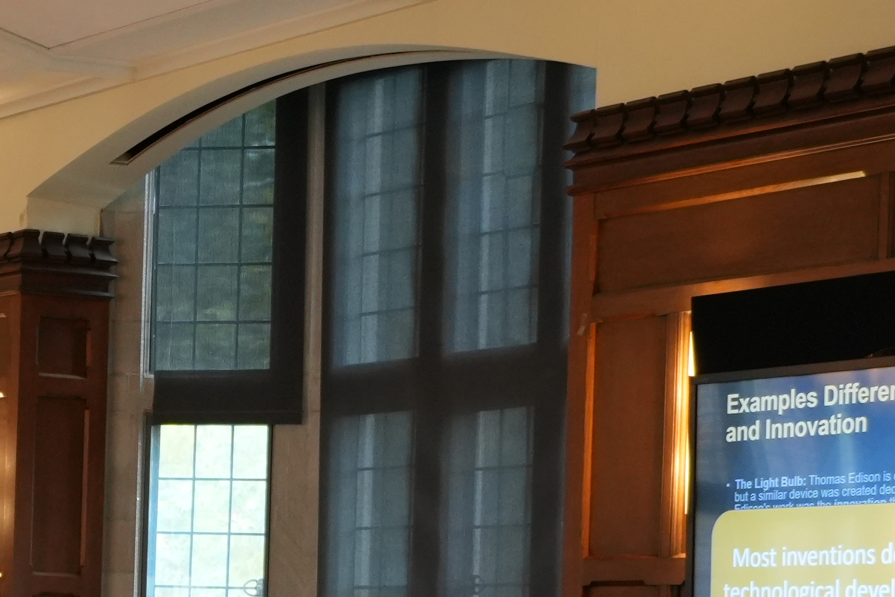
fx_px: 3256
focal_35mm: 131
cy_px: 681
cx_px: -249
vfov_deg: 10.3
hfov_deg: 15.0
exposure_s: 1/40
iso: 800
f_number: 4
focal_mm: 24
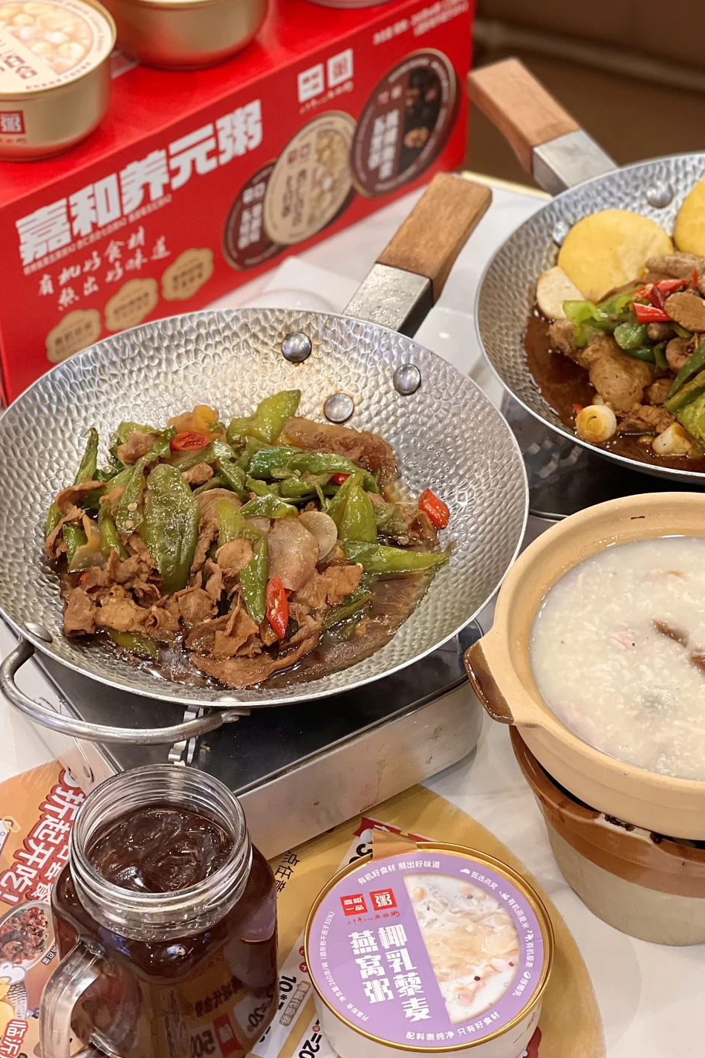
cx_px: 368
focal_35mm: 81
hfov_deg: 16.9
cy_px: 531
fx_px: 2380
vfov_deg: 25.1
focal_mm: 9
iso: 125
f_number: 2.8
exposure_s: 1/33
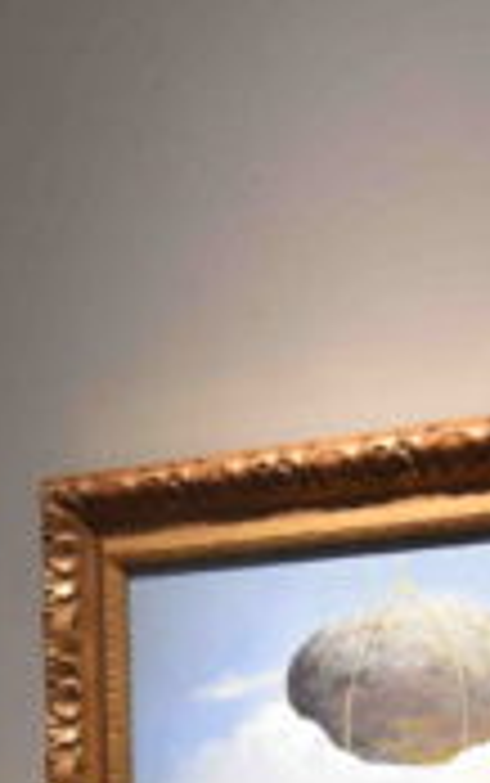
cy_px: 956
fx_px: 3456
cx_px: -796
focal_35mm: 162
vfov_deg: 12.6
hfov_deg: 7.4
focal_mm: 24
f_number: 4
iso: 1800
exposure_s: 1/60
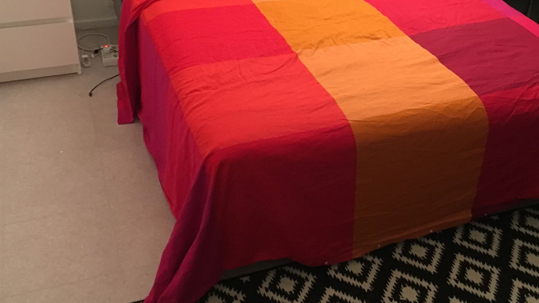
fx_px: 672
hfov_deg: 43.6
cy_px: 113
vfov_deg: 25.3
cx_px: 316
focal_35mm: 47
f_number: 2.2
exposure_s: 1/17
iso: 400
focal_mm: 4.15
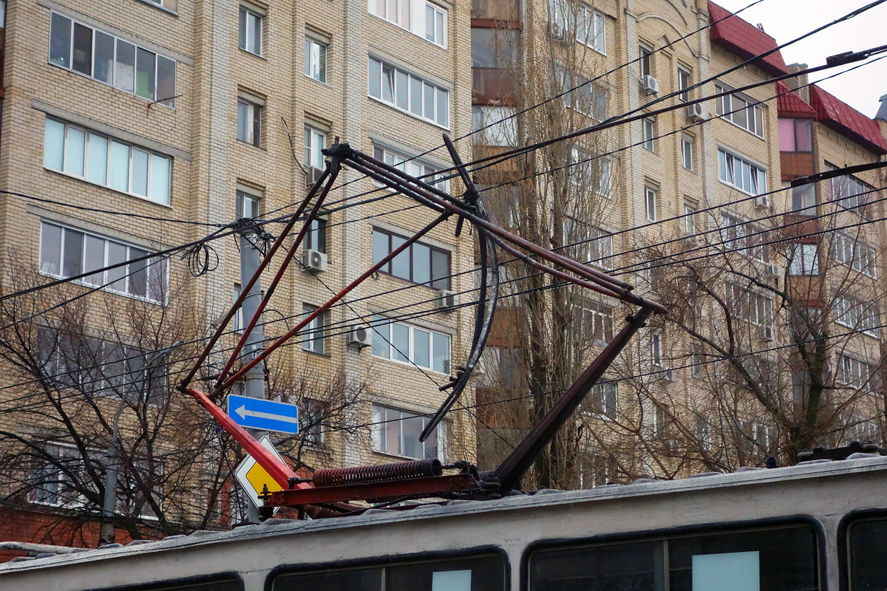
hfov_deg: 27.0
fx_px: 1848
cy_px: 296
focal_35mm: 75
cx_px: 444
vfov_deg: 18.2
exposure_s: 1/500
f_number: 4
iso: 1600
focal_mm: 27.86
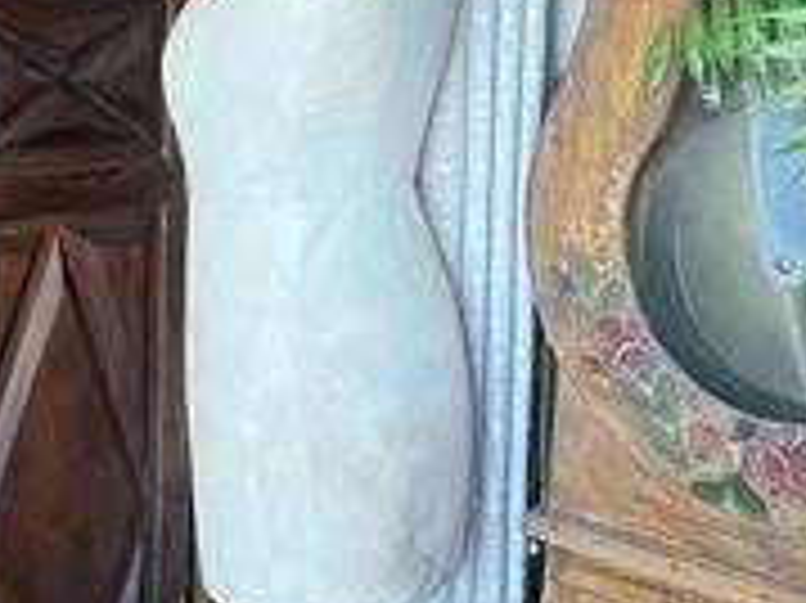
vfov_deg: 12.4
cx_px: -630
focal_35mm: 116
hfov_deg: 14.9
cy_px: -153
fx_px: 2699
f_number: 1.6
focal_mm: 5.1
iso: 500
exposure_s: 1/55
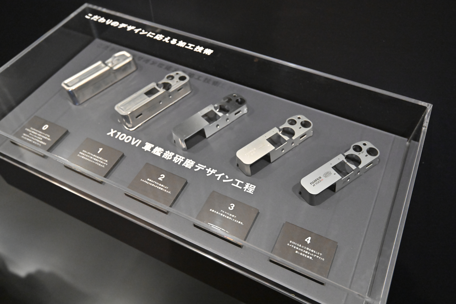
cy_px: 152
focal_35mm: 30
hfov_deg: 61.9
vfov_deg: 43.6
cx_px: 228
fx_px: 380
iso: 6400
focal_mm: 30
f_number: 4
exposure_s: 1/125
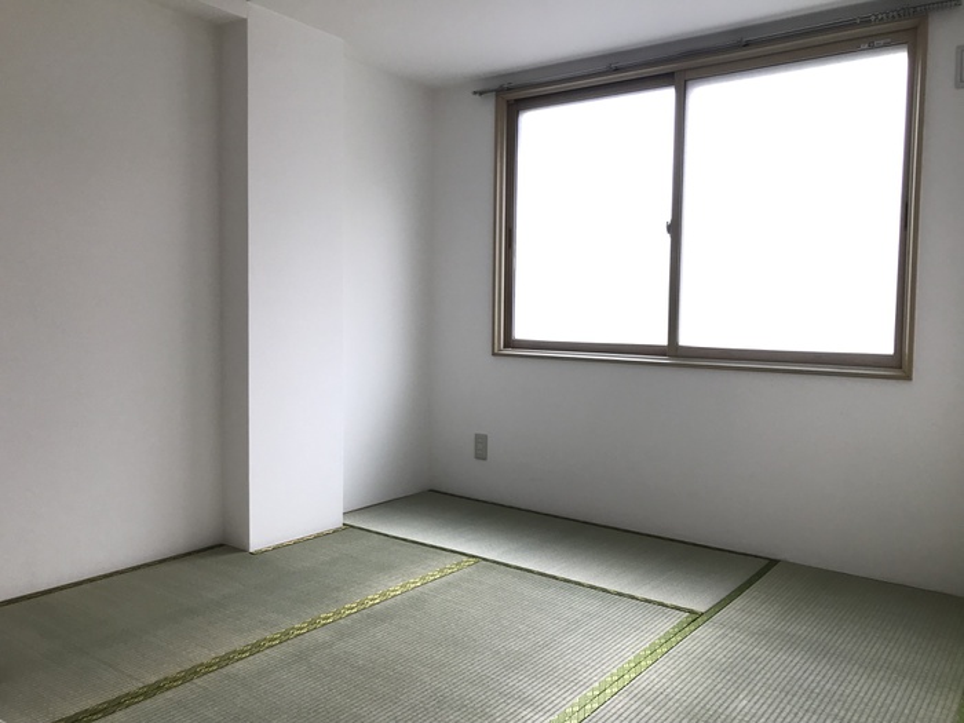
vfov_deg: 49.7
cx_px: 482
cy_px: 362
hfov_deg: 63.4
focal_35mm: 28
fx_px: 780
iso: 40
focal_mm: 3.99
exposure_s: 1/100
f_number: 1.8
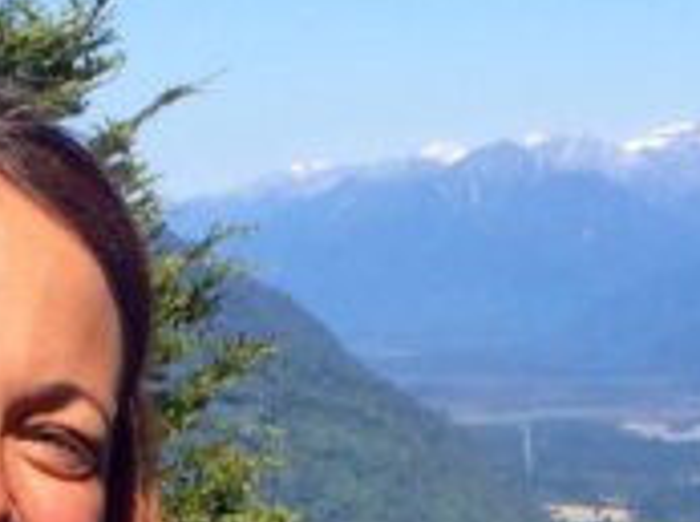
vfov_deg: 8.2
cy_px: 1076
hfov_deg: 11.5
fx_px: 3471
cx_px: 356
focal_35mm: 172
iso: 32
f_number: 2.2
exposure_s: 1/1642
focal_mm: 4.15
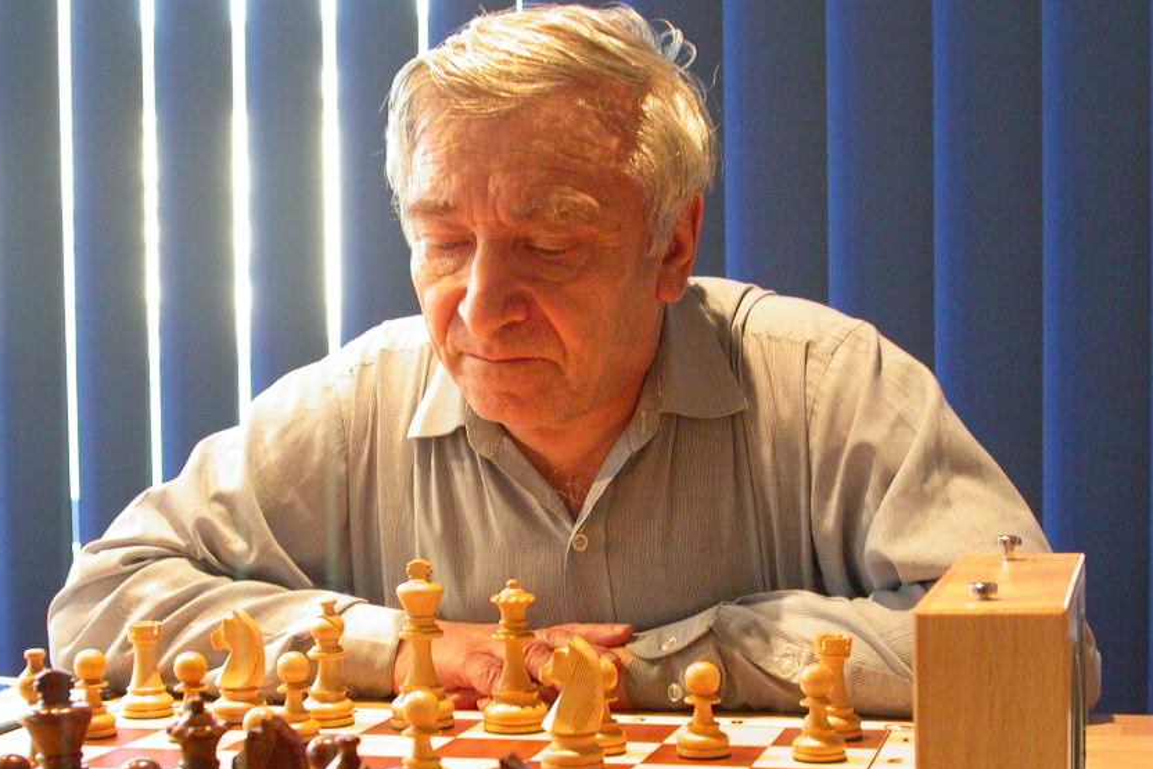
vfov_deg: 21.2
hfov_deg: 31.4
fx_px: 2050
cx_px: 576
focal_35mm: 64
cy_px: 509
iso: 400
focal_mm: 10.4
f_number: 2.9
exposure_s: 1/31.4
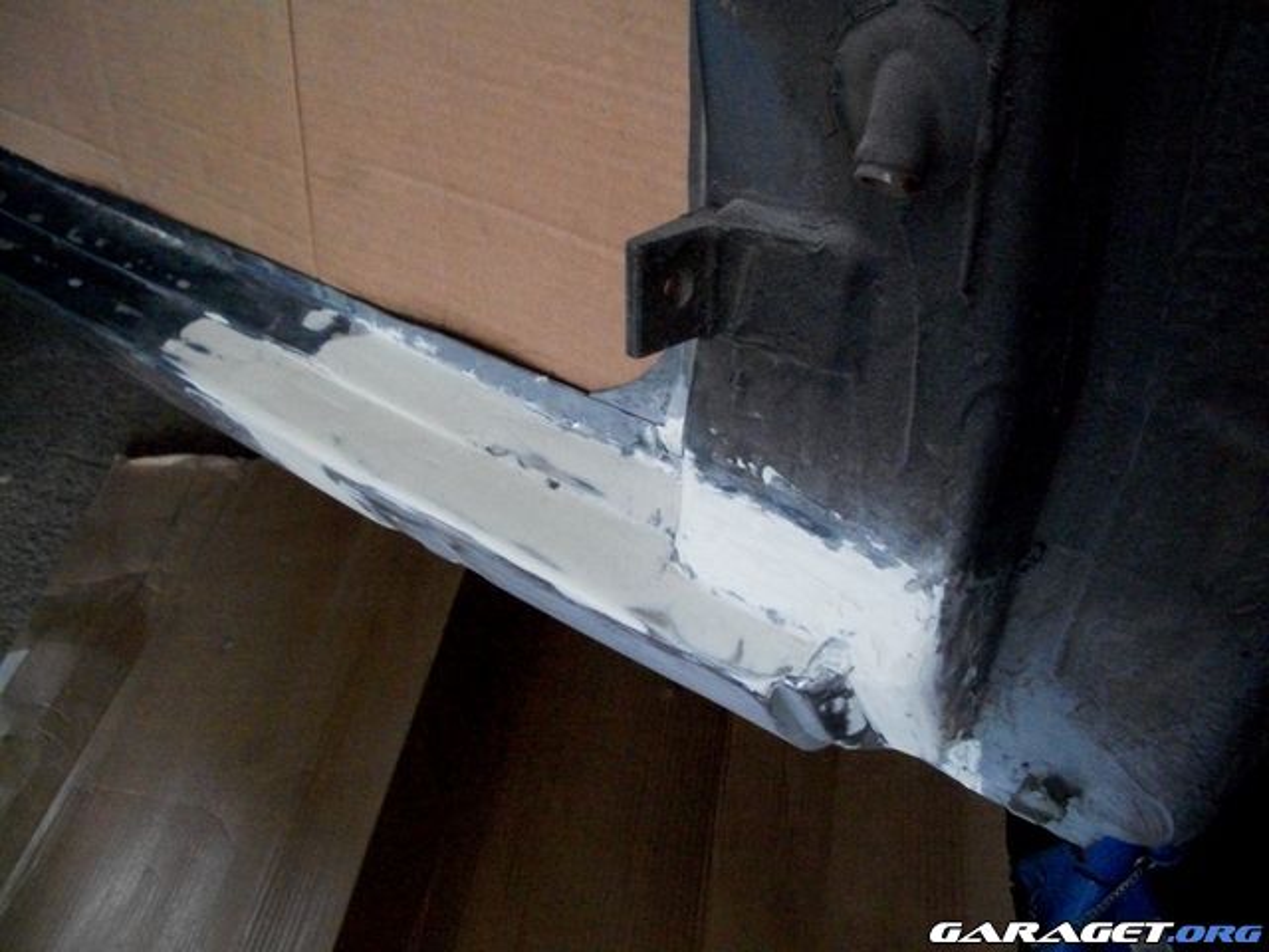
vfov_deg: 40.7
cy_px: 476
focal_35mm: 35
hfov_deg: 52.6
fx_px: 1283
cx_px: 634
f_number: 3.1
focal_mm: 6.3
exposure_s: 1/80
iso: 800
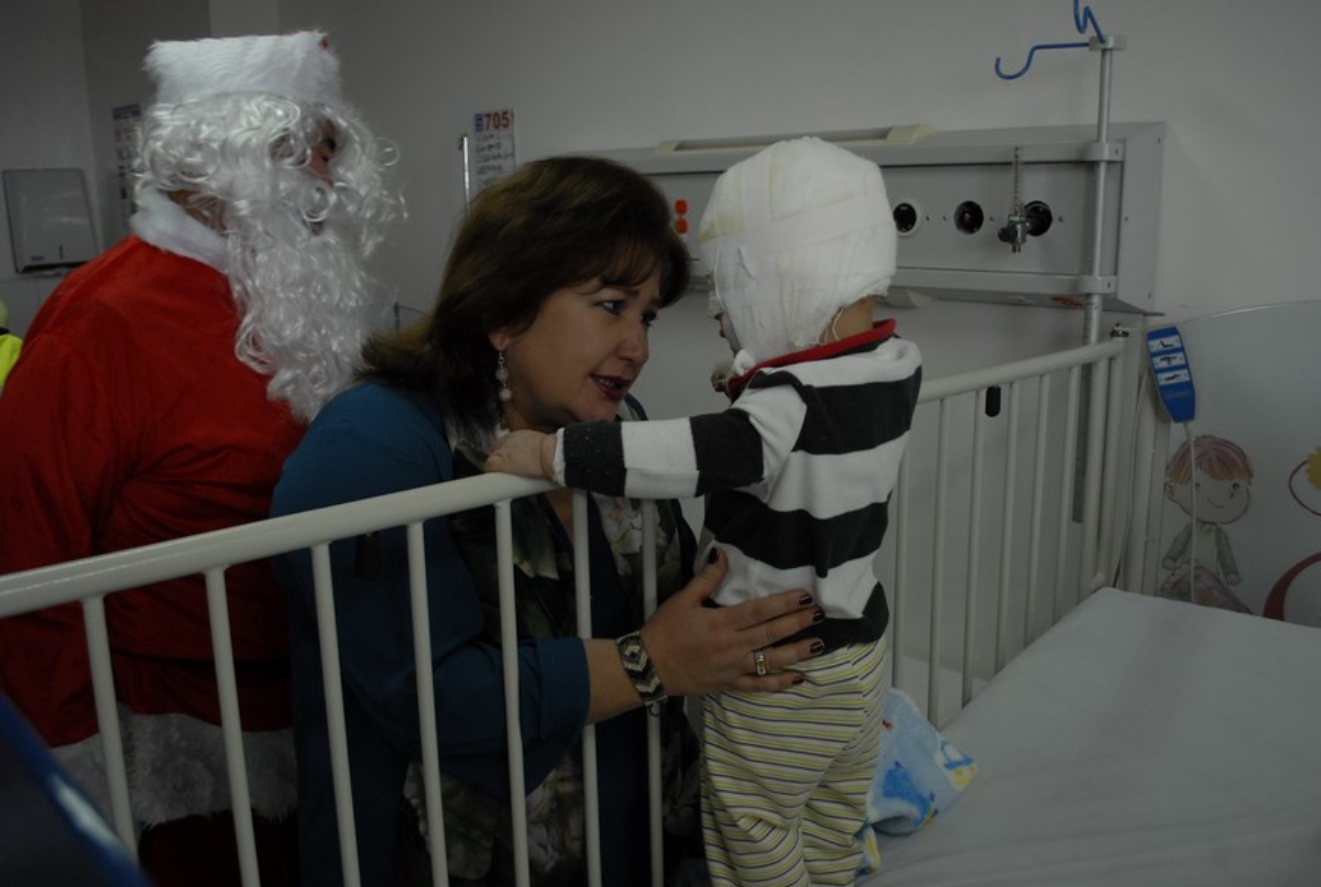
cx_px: 660
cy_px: 444
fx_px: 1103
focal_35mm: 30
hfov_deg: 61.8
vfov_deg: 43.8
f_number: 4.5
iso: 500
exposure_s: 1/100
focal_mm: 20
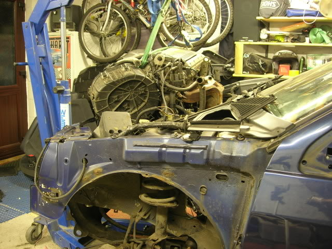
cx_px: 166
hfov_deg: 49.0
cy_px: 124
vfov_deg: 37.7
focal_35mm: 38
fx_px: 364
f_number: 2.8
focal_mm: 7.8
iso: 104
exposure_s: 1/3.7
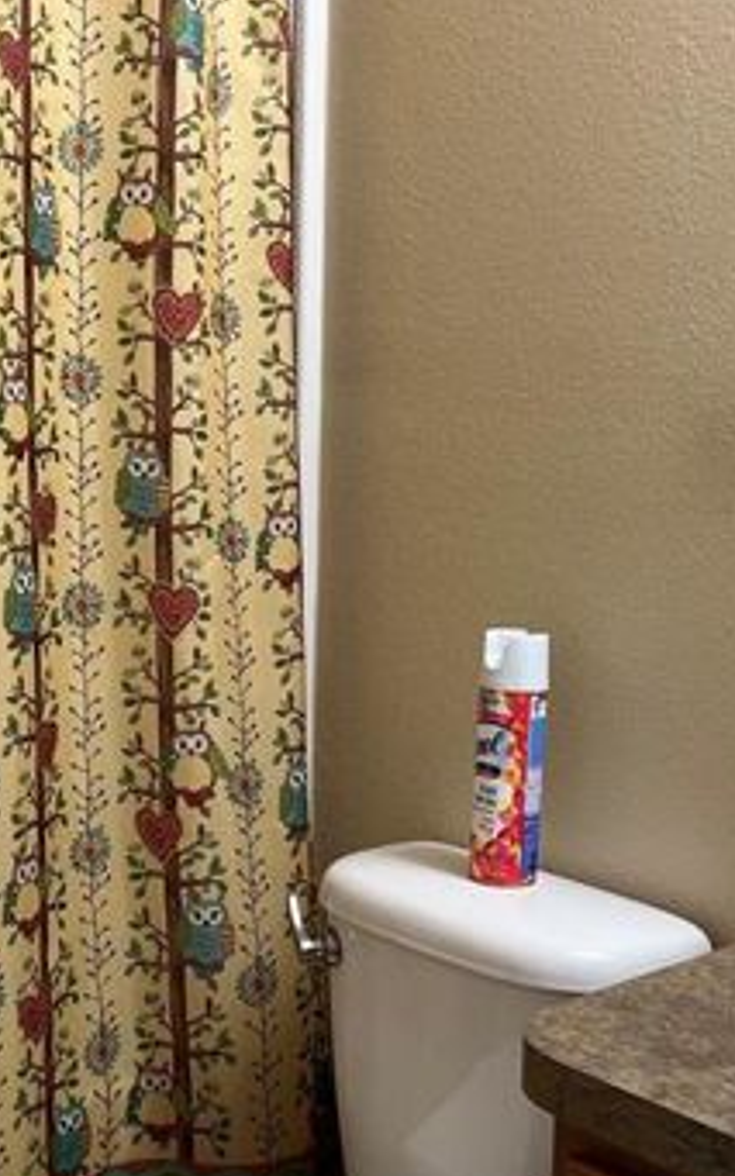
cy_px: 538
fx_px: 1828
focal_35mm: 57
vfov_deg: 35.7
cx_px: 364
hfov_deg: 22.7
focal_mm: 5.7
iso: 125
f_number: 1.5
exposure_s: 1/60
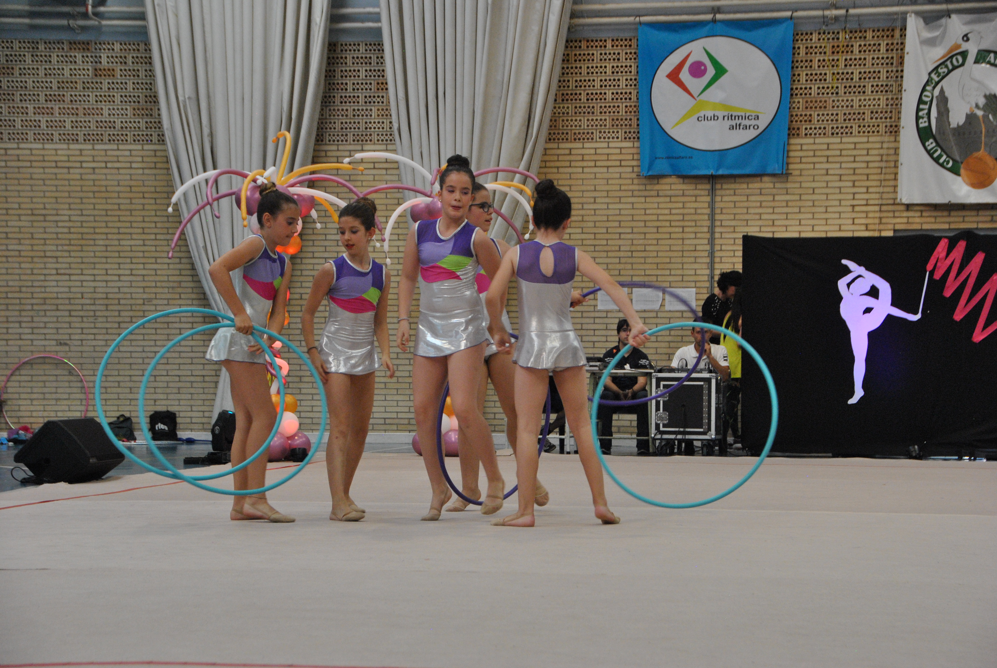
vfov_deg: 16.6
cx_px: 498
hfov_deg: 24.6
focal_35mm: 82
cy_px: 334
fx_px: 2288
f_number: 5.6
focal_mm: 55
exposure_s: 1/125
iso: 800
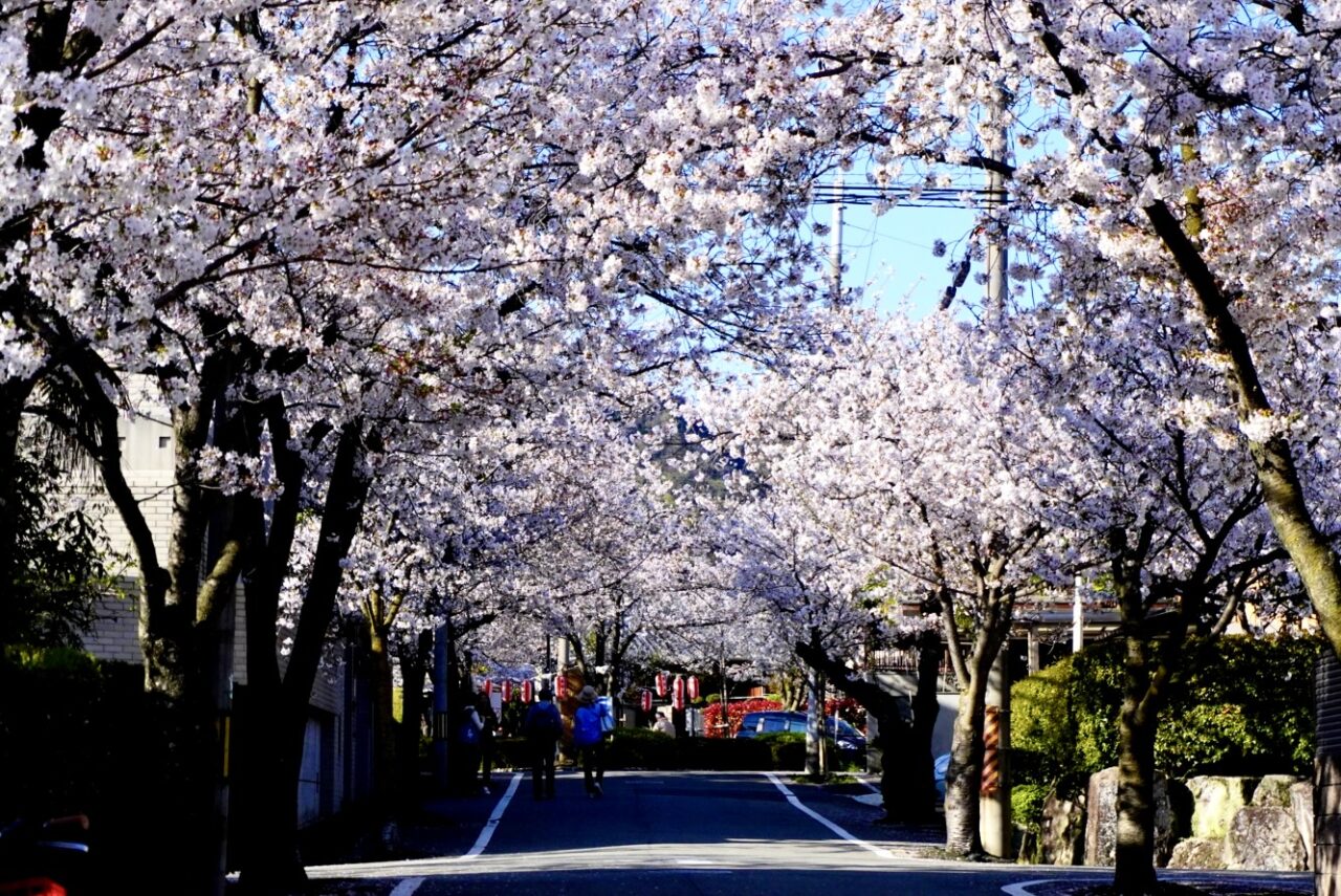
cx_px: 670
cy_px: 448
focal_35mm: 75
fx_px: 2795
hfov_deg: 27.0
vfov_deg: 18.2
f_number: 5.6
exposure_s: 1/2500
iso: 800
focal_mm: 50
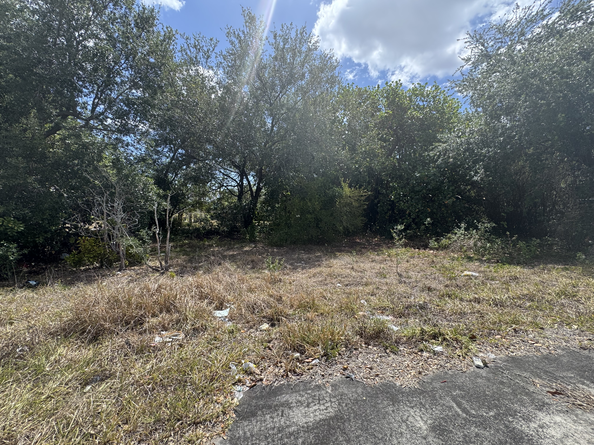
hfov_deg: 102.1
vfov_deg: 85.7
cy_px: 222
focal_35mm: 14
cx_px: 297
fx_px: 240
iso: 50
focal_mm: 2.22
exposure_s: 1/734
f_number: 2.2
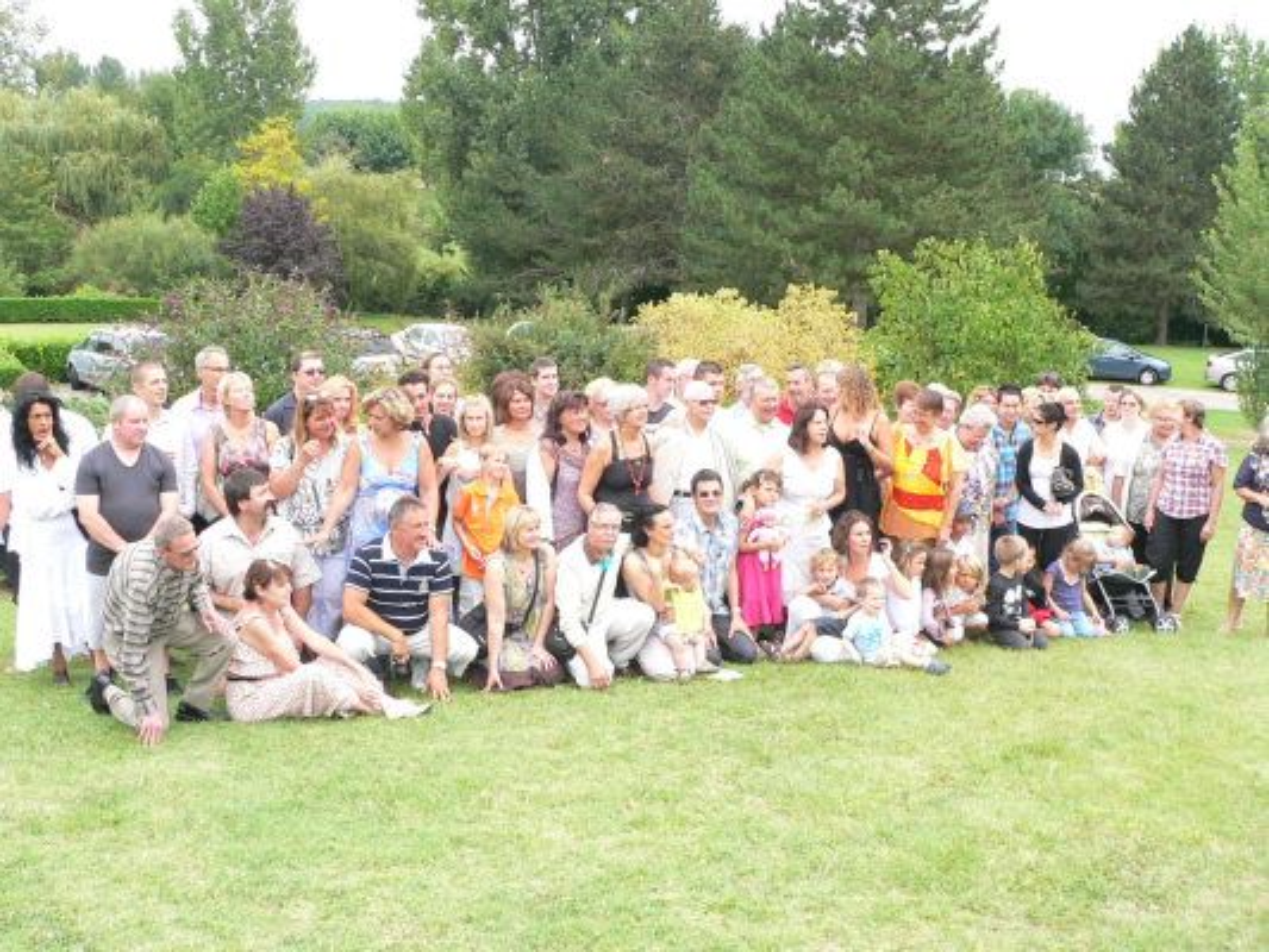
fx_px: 1320
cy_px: 476
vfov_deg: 39.7
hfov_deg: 51.3
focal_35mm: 36
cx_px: 634
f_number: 4
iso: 80
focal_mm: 6
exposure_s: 1/100
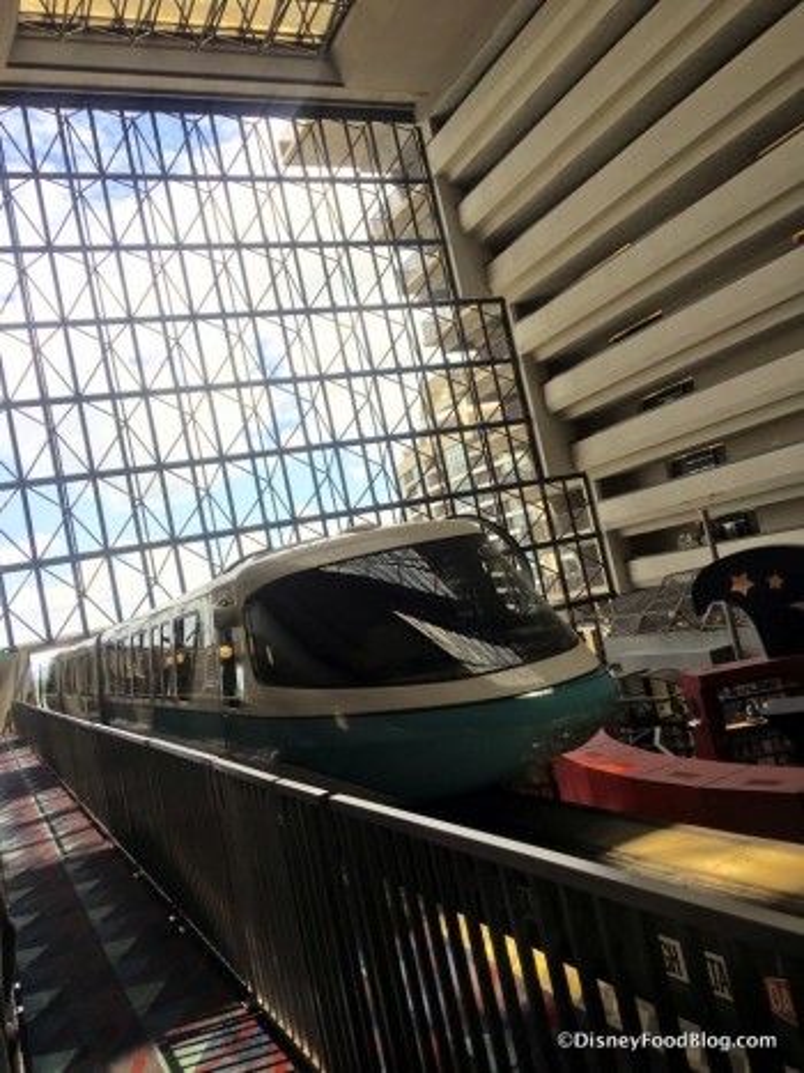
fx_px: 898
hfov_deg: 48.2
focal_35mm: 29
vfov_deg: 61.7
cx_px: 402
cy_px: 536
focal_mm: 4.15
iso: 25
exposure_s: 1/620
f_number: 2.2
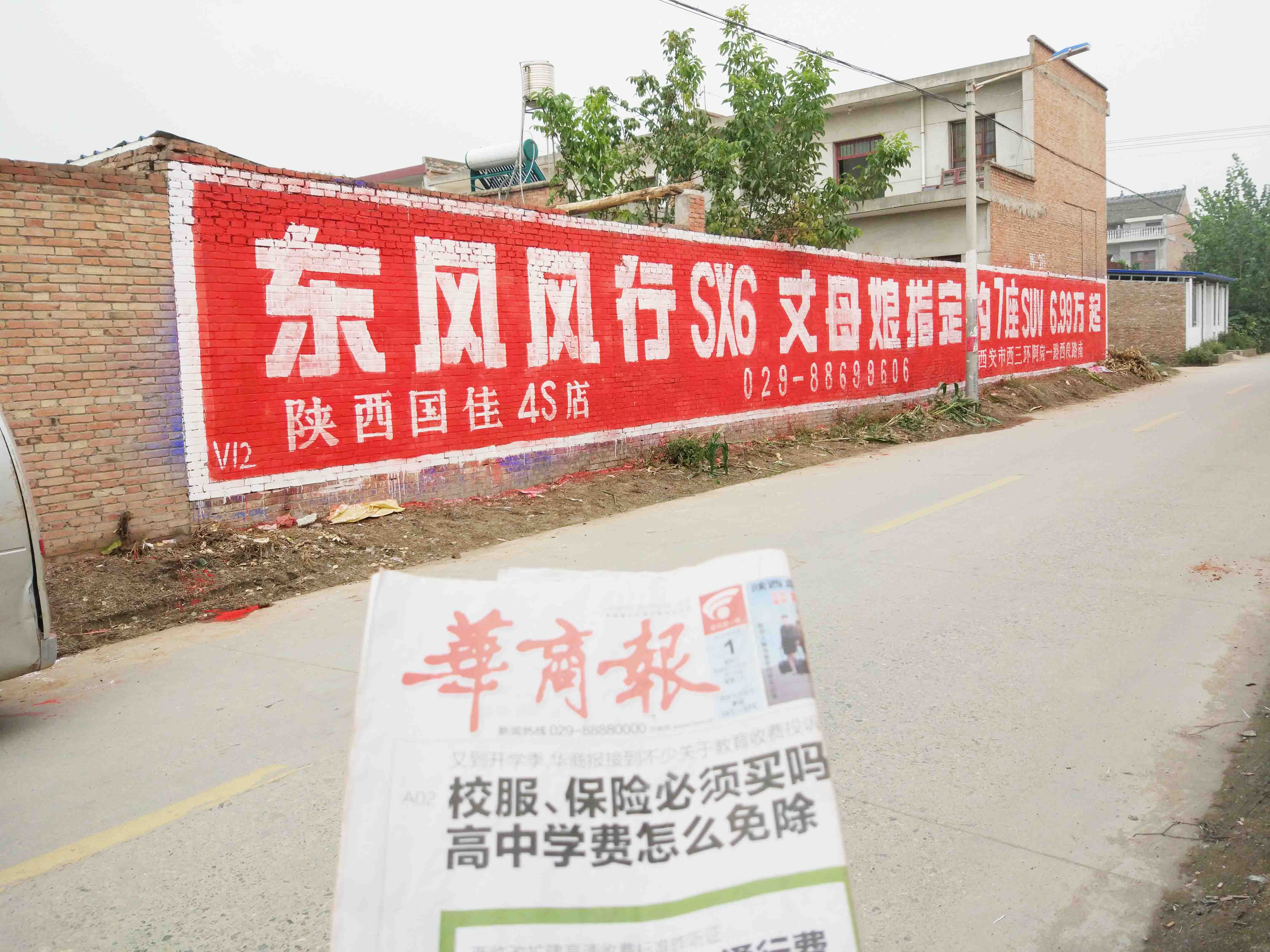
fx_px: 1027
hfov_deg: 63.4
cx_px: 635
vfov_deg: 49.7
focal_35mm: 28
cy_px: 476
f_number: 2
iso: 100
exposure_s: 1/342
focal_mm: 4.26
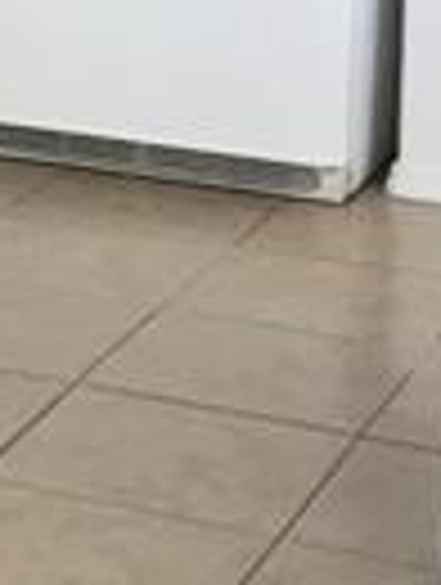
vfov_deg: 11.2
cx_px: -486
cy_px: -243
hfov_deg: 8.2
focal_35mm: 171
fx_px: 2895
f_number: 2.2
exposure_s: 1/40
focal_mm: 4.15
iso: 25
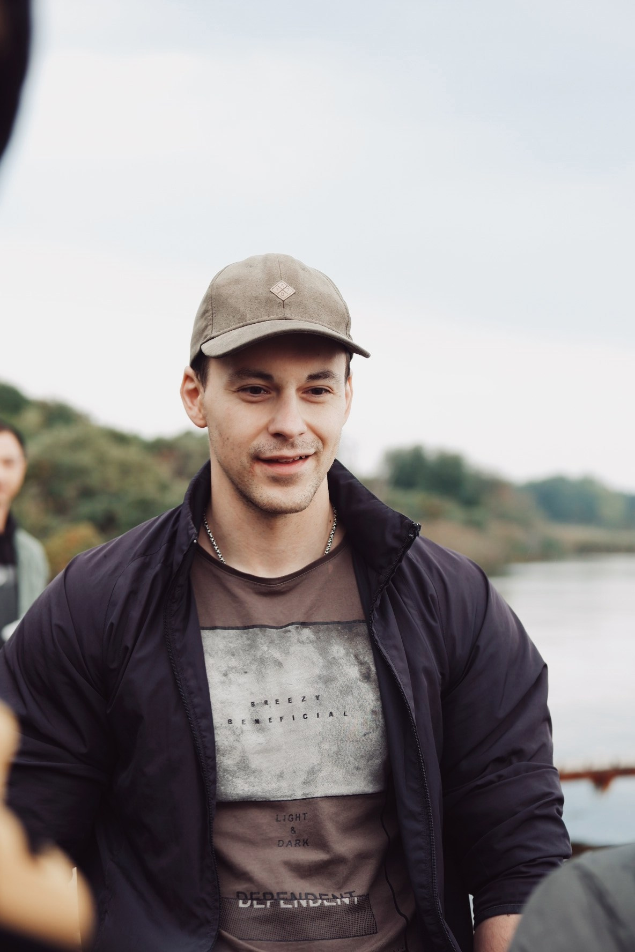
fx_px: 1984
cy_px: 476
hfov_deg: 18.2
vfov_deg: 27.0
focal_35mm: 75
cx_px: 318
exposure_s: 1/160
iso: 200
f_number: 2.8
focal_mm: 50
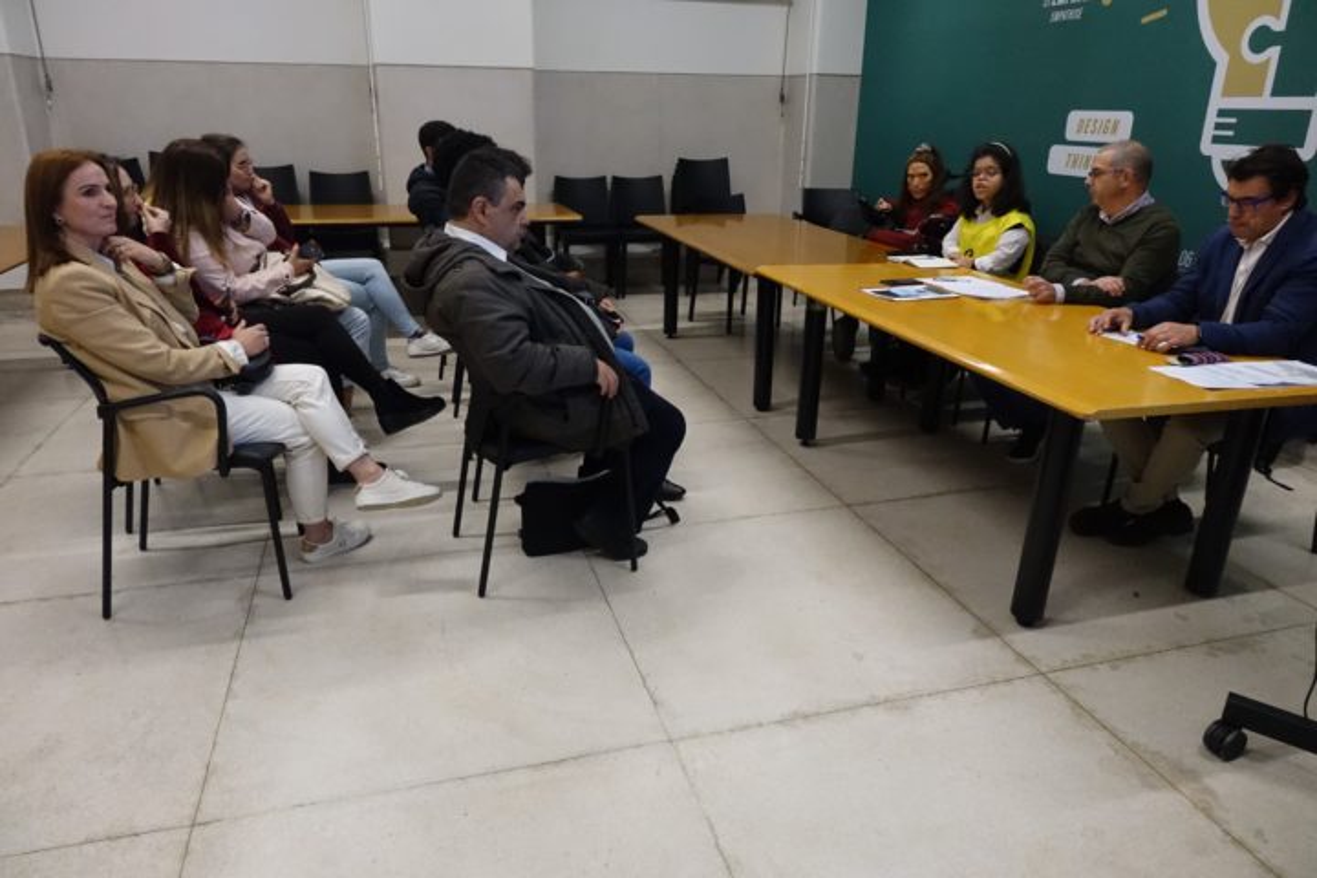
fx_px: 878
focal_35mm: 24
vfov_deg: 53.1
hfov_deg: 73.7
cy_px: 439
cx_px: 658
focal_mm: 8.8
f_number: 4
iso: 2000
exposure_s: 1/200
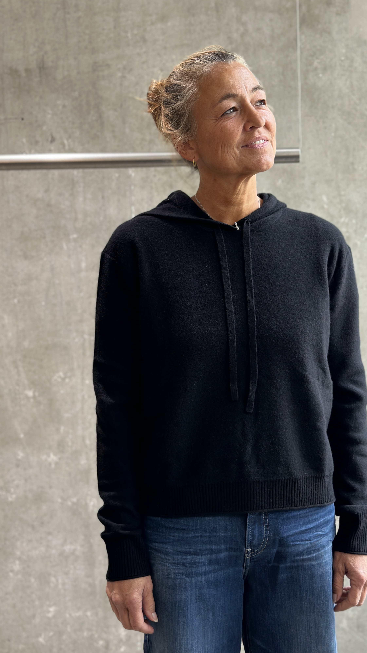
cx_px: 208
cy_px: 326
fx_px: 917
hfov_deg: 22.6
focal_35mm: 53
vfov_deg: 39.2
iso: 100
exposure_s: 1/121
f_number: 1.78
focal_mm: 6.86
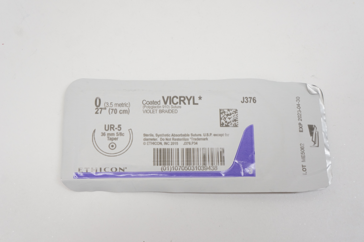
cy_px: 121
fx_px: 485
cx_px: 182
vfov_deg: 28.0
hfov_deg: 41.2
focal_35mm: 48
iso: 800
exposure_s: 1/125
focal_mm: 32
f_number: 7.1
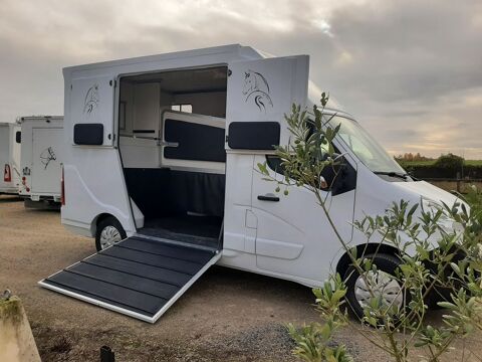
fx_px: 362
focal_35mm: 26
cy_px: 181
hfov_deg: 67.3
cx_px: 241
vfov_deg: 53.1
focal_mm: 3.93
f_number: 1.7
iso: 40
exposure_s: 1/1779
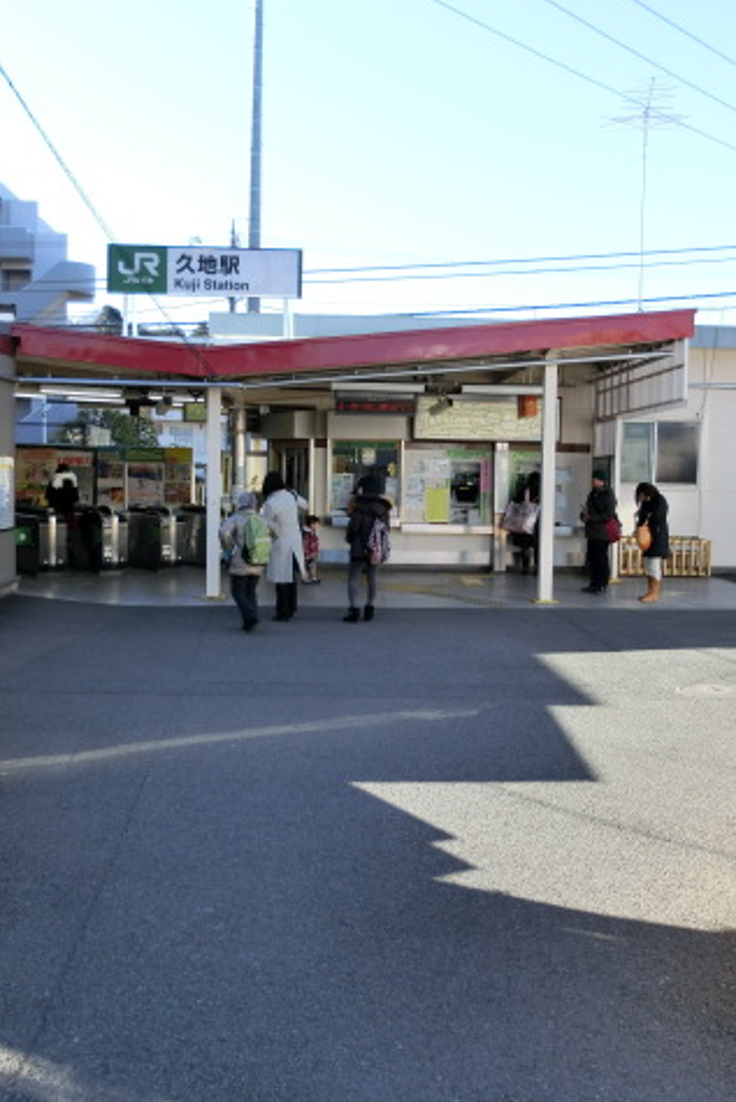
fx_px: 1072
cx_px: 358
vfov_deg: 54.4
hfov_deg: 37.9
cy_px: 550
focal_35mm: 35
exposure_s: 1/250
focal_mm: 4.5
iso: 80
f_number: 3.5
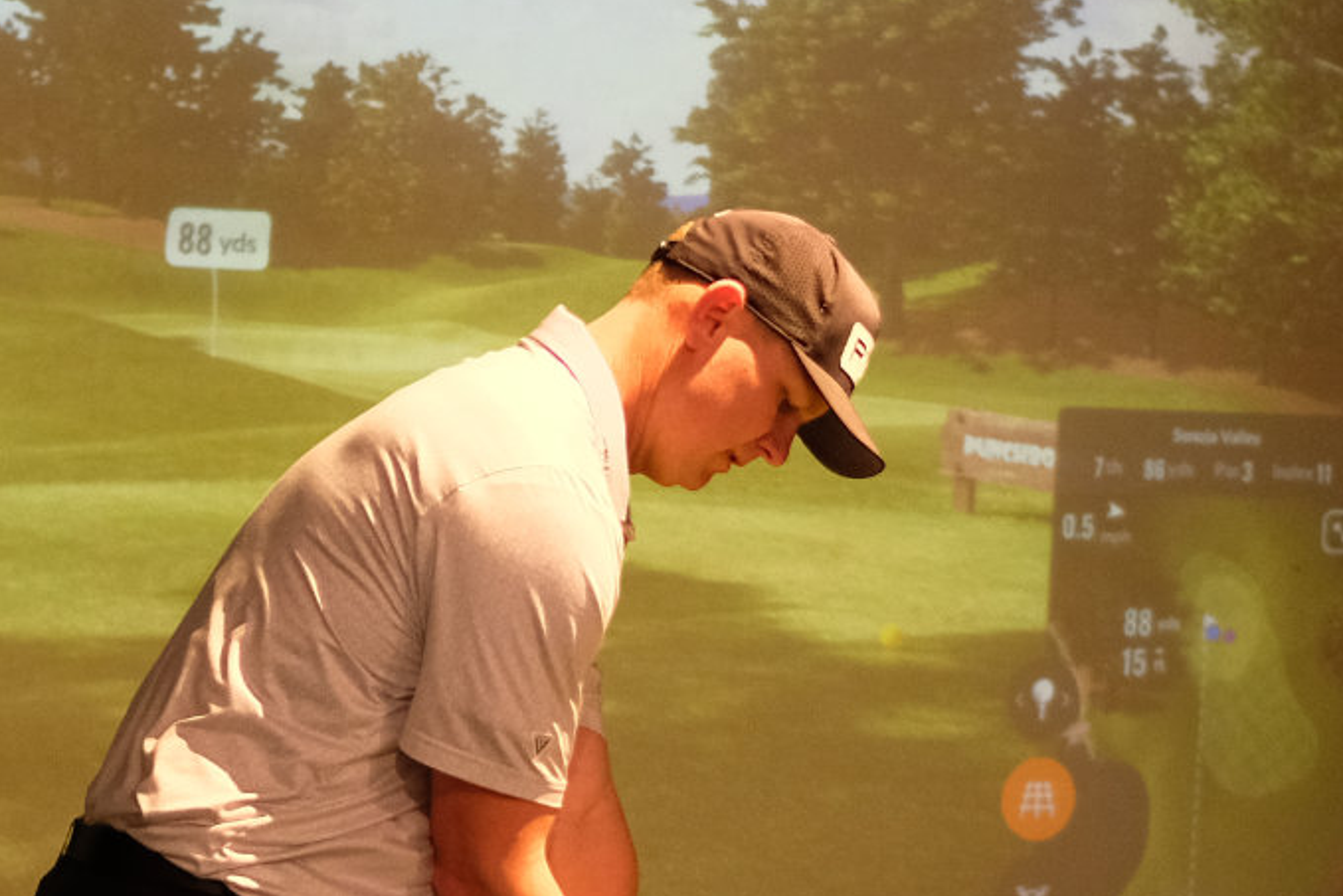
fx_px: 3694
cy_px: 718
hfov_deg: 20.6
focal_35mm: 99
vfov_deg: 13.8
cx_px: 617
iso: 1600
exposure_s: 1/140
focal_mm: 23
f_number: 1.4
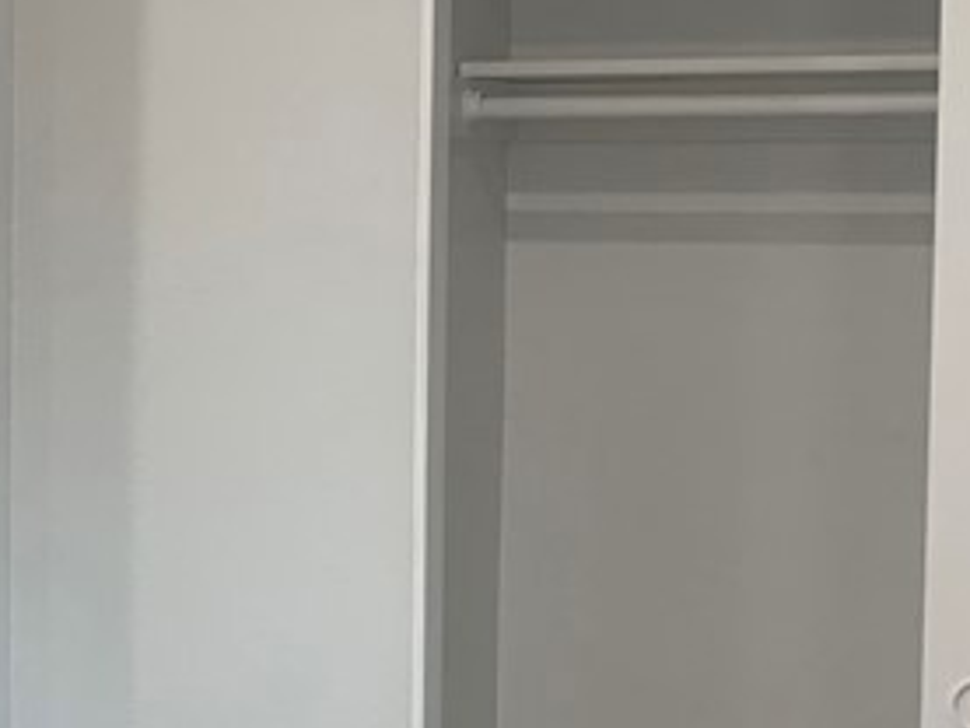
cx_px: -350
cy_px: 364
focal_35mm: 96
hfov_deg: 18.7
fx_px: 2691
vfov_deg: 15.4
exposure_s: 1/120
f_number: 1.8
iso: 64
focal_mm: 4.25
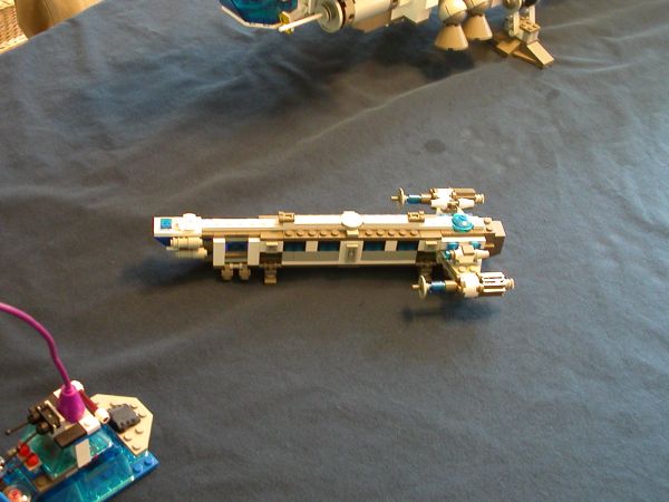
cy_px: 251
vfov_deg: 29.7
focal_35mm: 49
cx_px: 334
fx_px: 947
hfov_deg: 38.9
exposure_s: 1/4.4
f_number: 3.2
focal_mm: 7.5
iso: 200
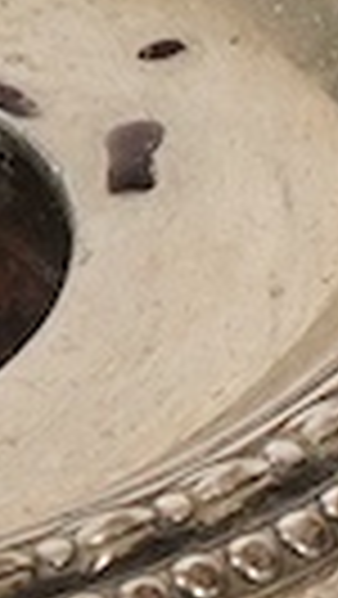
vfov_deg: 3.9
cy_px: 243
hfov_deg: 2.1
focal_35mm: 558
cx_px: 1338
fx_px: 8874
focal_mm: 30
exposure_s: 1/125
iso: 400
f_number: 22
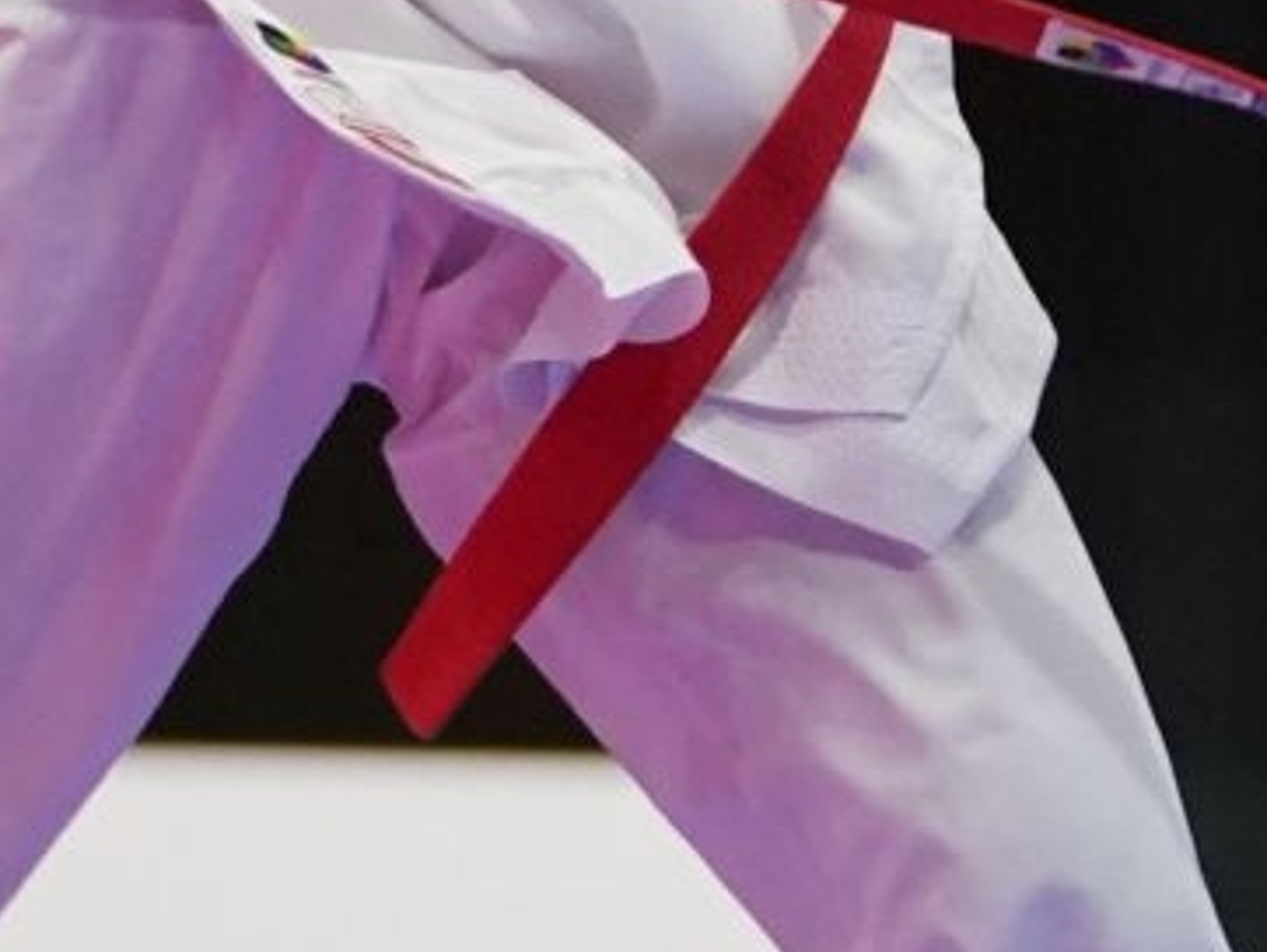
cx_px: 1722
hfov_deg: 2.1
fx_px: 34831
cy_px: -742
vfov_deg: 1.6
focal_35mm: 951
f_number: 2.8
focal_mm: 133
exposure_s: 1/1000
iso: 4000
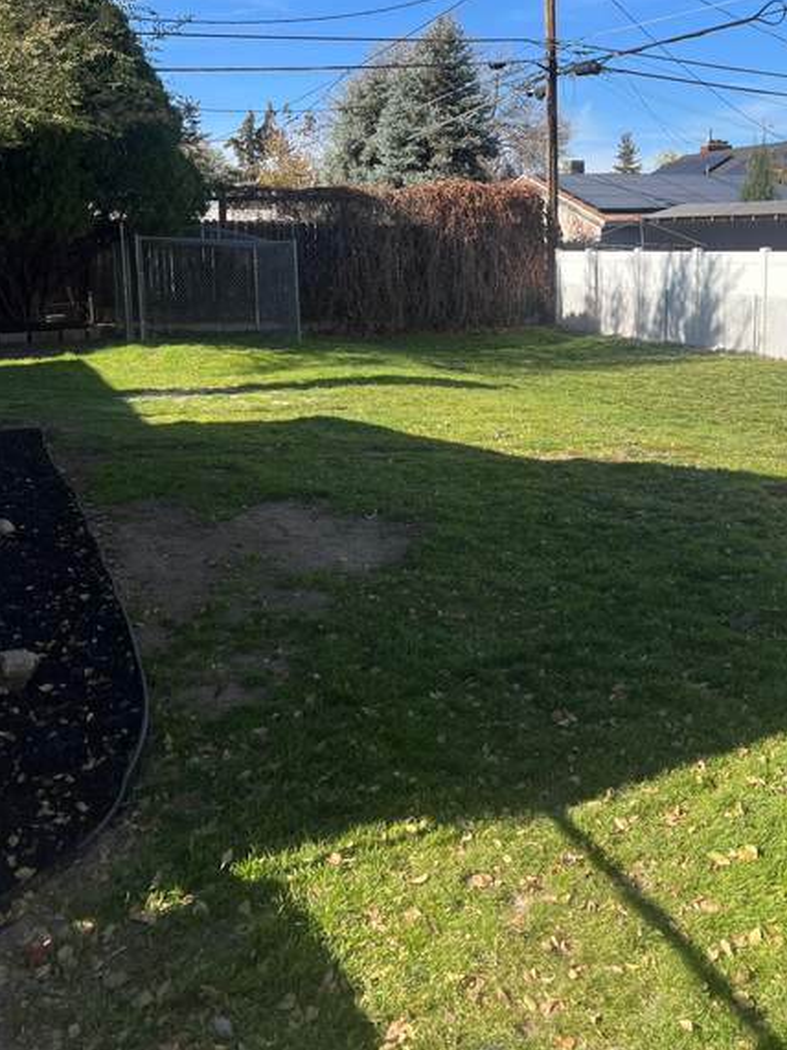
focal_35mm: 35
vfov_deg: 51.9
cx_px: 465
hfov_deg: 40.5
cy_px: 375
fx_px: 1061
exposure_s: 1/2513
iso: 50
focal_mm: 5.7
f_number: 1.5
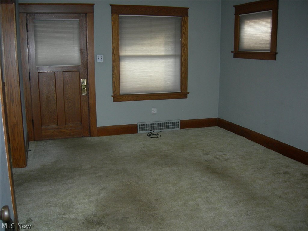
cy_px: 116
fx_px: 320
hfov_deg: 51.4
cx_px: 154
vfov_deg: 39.7
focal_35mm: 36
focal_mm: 7.5
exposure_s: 1/60.1
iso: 160
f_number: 2.7
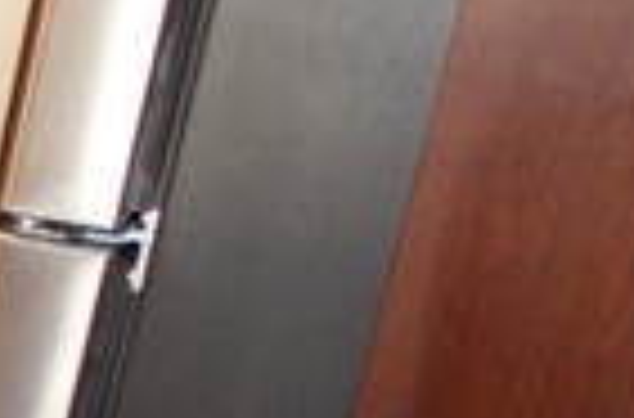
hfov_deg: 8.8
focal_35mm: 116
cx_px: -1747
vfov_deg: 11.7
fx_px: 2036
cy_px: 207
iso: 1000
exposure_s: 1/60
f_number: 3.5
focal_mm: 10
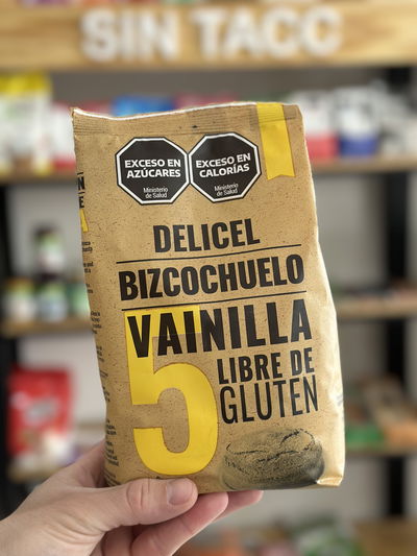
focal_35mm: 48
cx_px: 208
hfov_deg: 30.3
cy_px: 278
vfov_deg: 39.6
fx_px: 771
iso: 125
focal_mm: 6.86
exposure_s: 1/77
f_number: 1.78
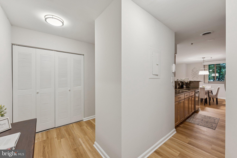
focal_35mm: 14
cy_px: 79
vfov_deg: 81.2
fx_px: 92
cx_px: 118
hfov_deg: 104.3
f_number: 8
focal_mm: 14
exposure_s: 1/6
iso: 200
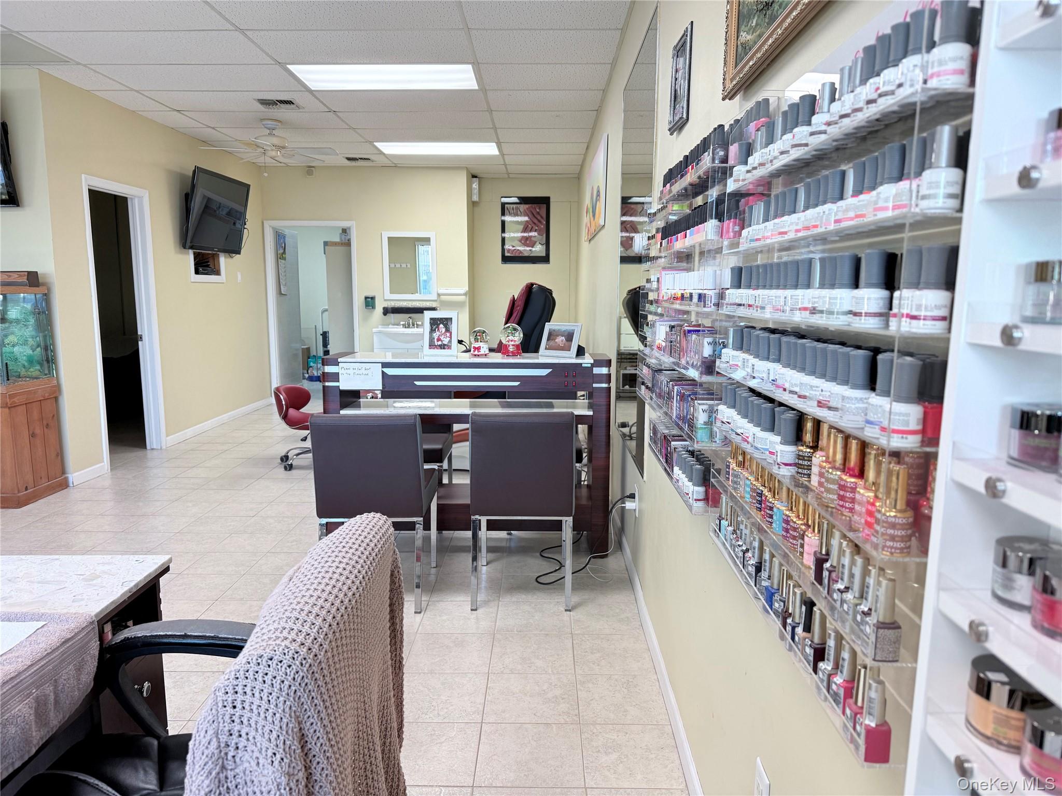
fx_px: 736
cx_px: 531
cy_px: 398
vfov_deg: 56.8
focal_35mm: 24
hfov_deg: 71.6
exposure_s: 1/120
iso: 125
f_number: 1.78
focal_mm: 6.76
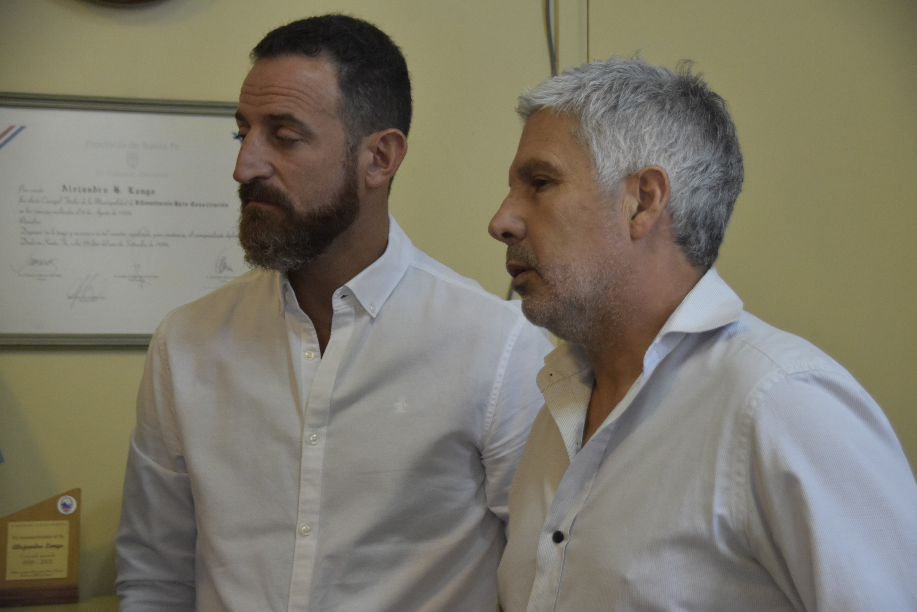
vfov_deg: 14.7
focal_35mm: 93
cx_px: 458
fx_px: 2369
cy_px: 306
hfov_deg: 21.9
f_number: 5
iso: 1800
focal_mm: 62
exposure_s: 1/60
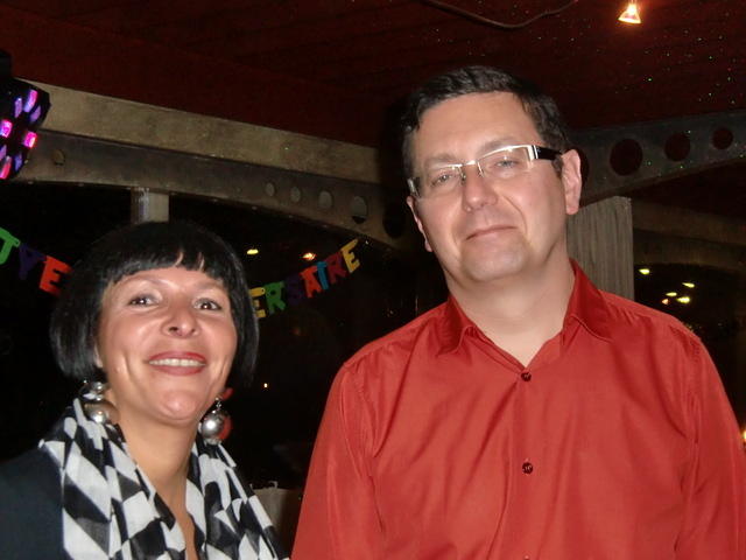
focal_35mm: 65
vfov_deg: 22.6
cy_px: 280
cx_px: 373
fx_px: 1401
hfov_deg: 29.8
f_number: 4.4
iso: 400
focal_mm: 11.6
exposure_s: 1/15
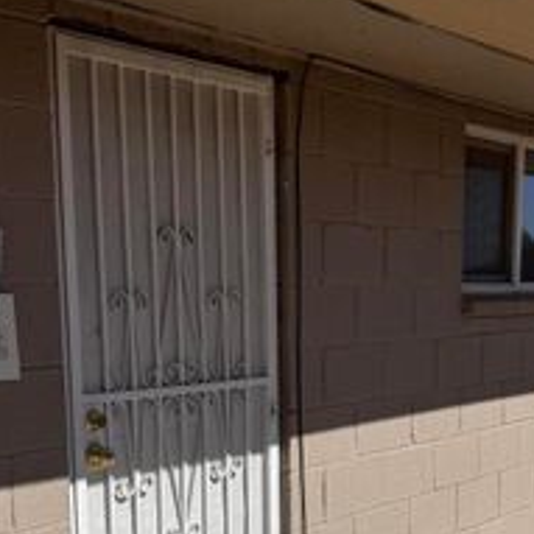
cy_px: 533
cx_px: 422
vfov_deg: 22.5
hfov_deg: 23.1
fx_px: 1292
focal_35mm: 74
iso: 80
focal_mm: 6.76
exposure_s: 1/10417
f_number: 1.78
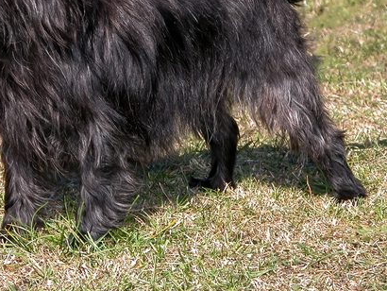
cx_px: 99
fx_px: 2718
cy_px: 57
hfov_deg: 8.1
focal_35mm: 243
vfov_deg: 6.1
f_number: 4.9
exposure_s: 1/286
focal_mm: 37.7
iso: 100
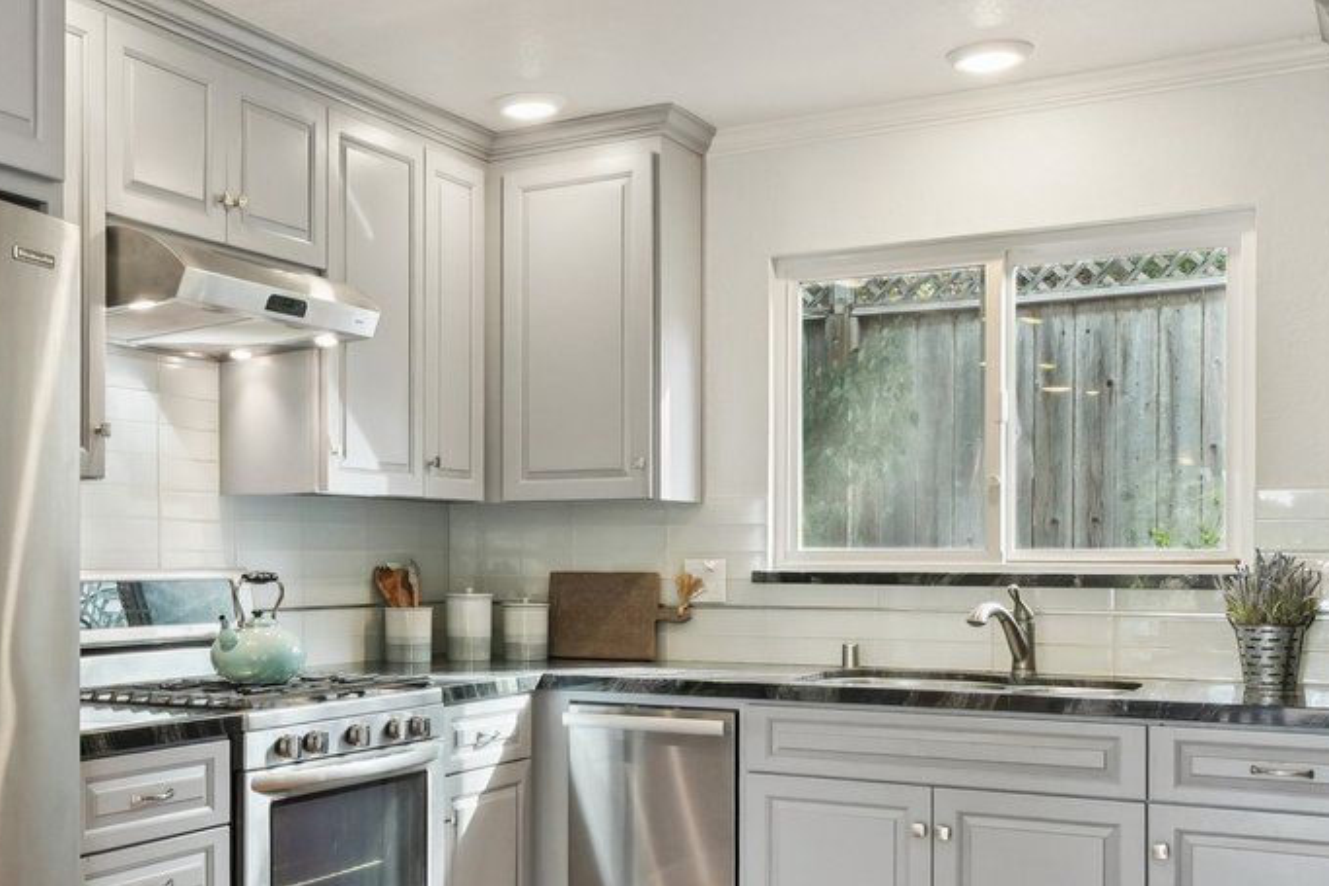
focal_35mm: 42
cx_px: 360
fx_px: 1550
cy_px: 548
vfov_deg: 31.7
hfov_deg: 45.1
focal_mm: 14
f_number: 8
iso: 640
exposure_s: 1/40
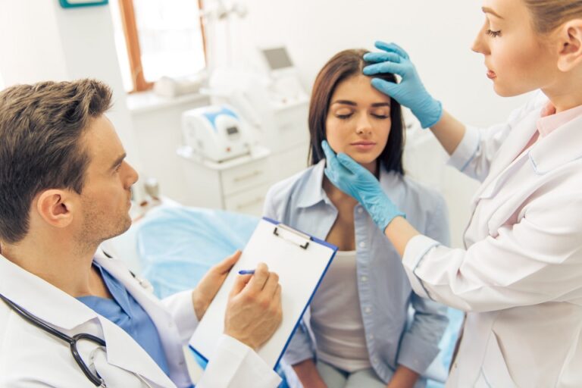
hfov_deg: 60.3
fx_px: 501
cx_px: 291
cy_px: 194
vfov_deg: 42.3
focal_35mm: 31
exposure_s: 1/100
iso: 500
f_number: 2.8
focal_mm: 31
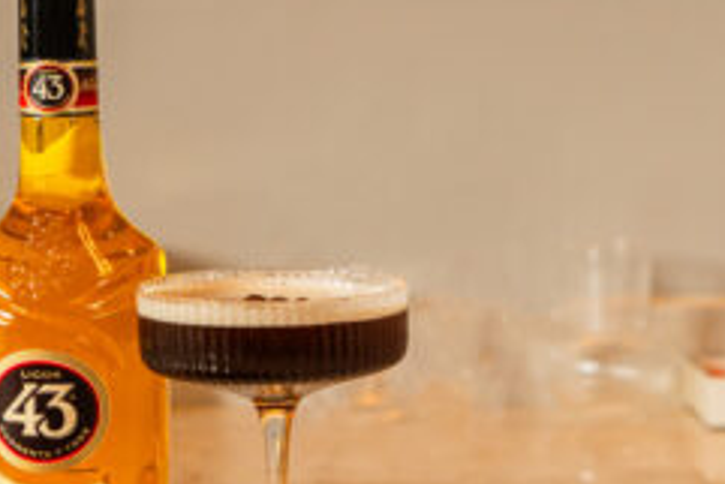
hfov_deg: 17.9
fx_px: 2257
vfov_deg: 12.2
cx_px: 57
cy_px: 274
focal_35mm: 112
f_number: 5.6
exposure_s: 1/160
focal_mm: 45
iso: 500
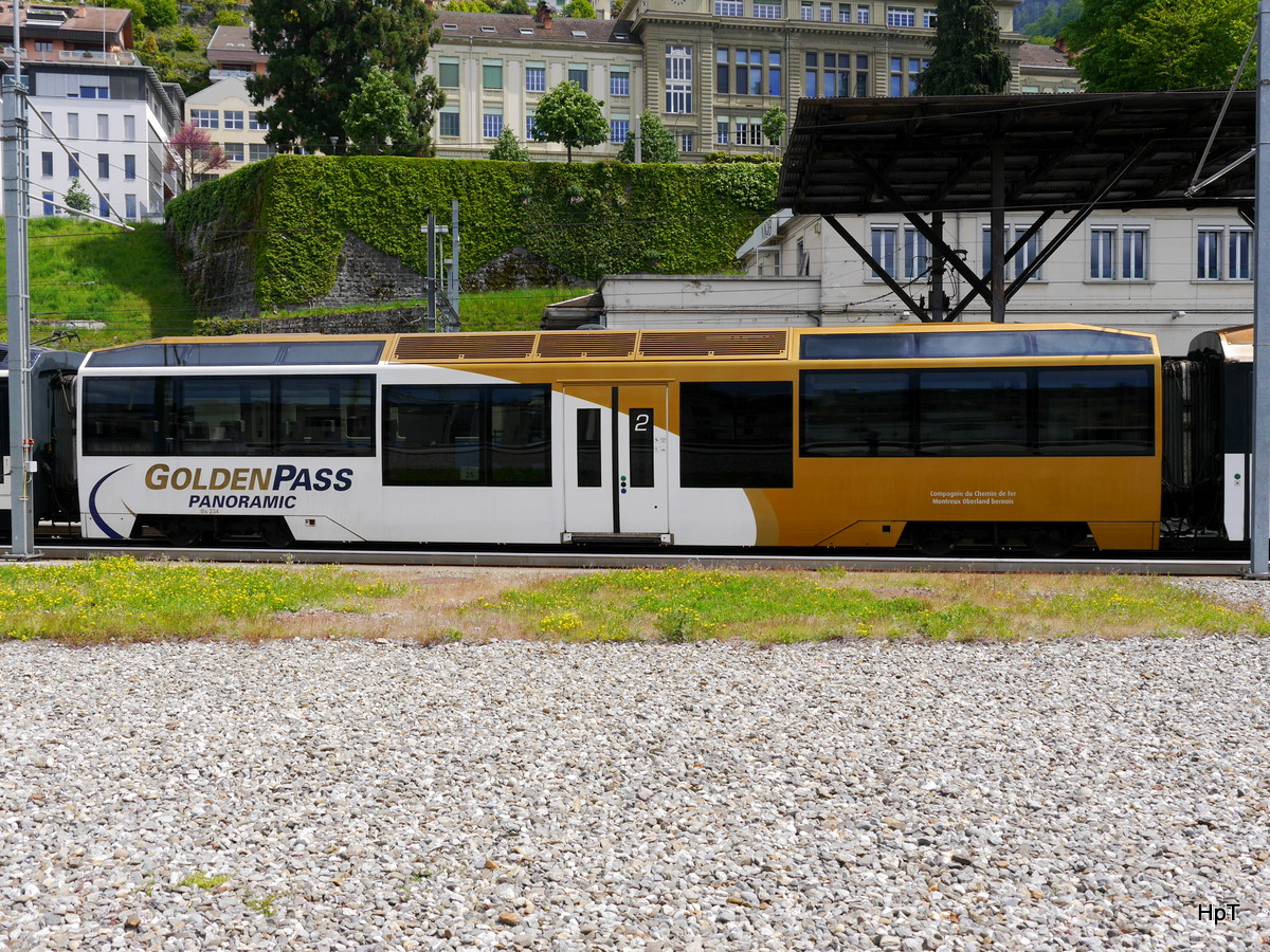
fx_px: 1394
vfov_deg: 37.7
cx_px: 635
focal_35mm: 38
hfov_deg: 49.0
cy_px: 476
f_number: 8
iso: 160
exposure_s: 1/400
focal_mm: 19
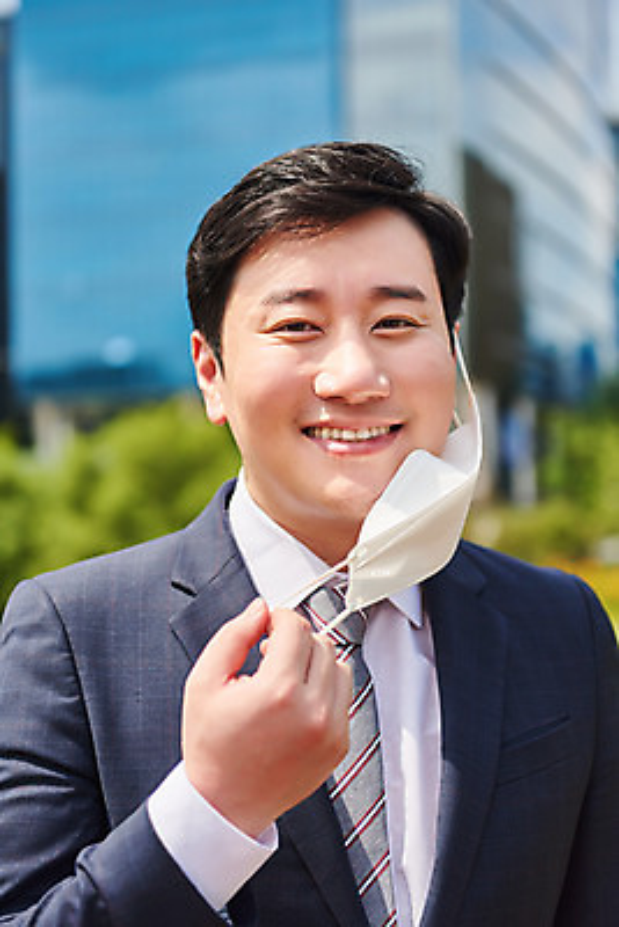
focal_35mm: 70
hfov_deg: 19.5
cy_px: 464
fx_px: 1804
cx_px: 310
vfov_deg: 28.8
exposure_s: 1/2500
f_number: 3.5
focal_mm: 70
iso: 200
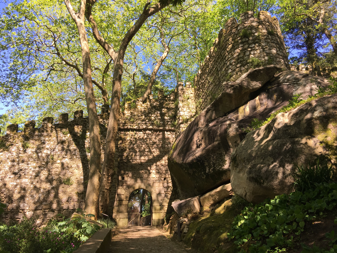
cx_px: 168
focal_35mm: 29
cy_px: 126
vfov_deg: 48.2
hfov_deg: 61.7
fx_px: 282
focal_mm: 4.2
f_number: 2.2
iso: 25
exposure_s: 1/301
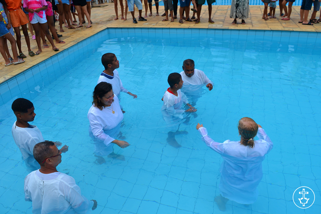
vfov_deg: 47.9
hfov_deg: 67.4
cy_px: 107
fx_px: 241
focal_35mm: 27
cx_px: 160
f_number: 8
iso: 100
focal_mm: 18
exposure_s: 1/250
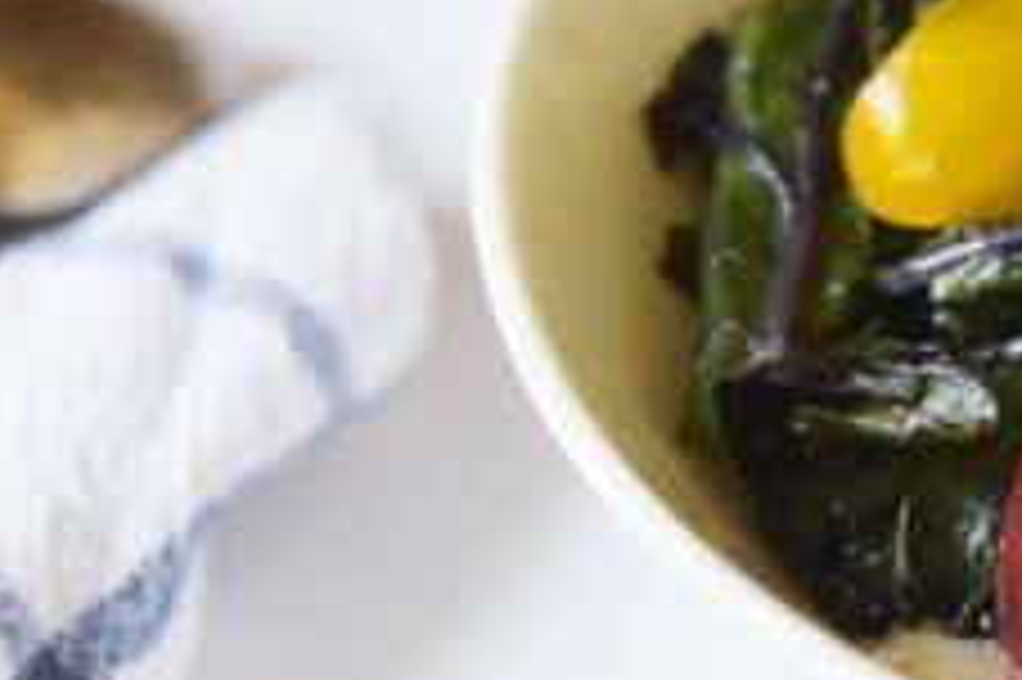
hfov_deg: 8.7
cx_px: 1004
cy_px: 306
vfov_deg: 5.8
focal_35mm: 236
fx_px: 6695
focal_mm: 60
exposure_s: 1/400
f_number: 4
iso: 400
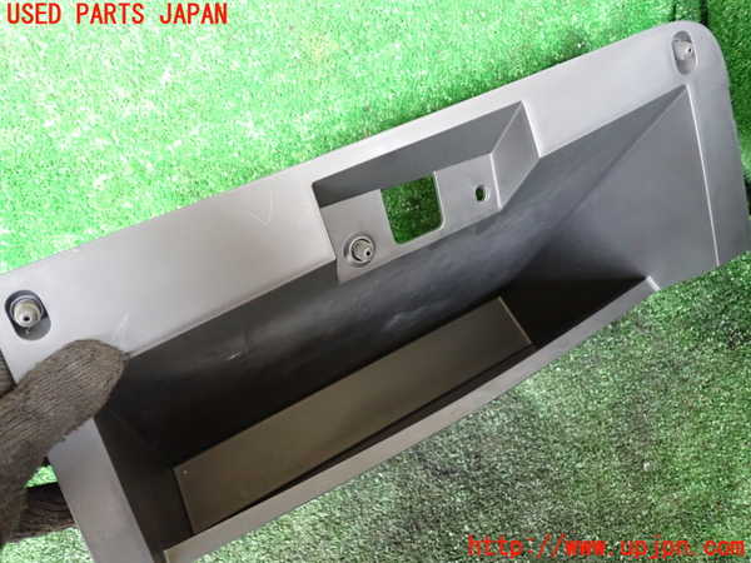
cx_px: 376
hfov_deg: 60.0
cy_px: 282
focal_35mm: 30
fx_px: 651
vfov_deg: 46.8
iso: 640
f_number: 2.3
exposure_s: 1/30
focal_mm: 5.4
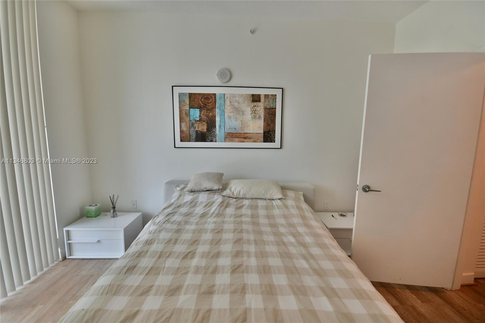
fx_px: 202
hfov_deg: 100.4
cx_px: 242
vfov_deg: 77.3
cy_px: 162
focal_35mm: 15
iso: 500
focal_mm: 10
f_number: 5
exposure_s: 1/100
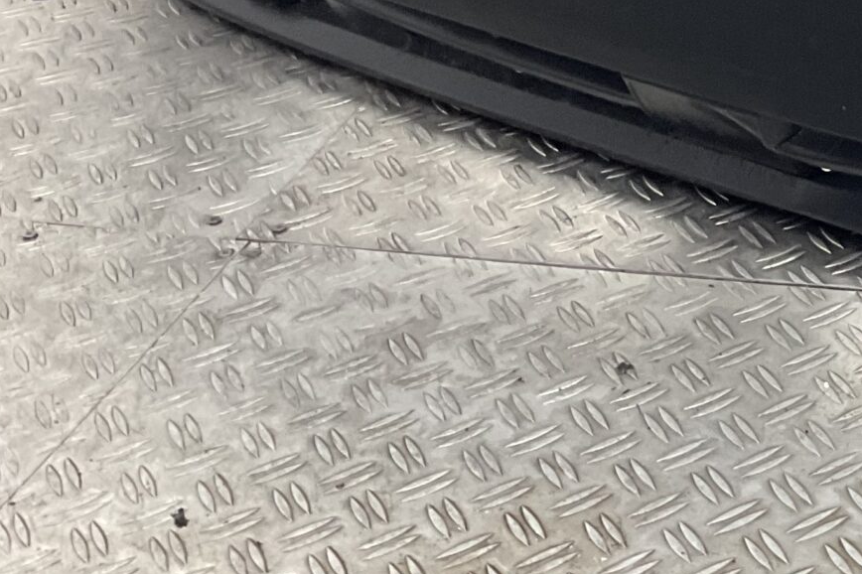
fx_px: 2130
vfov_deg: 14.4
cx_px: 1167
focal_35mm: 89
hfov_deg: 20.6
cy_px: -271
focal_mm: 3
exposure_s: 1/120
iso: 64
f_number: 1.8
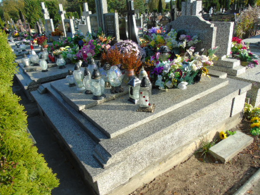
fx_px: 195
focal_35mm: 26
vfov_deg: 53.1
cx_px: 130
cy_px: 97
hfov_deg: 67.3
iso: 80
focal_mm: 4.4
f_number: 3.4
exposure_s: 1/500
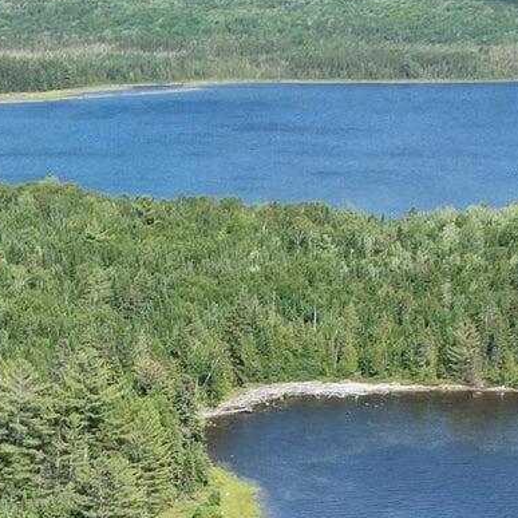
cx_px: -147
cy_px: 819
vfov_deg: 13.9
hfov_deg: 14.4
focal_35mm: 116
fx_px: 1964
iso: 150
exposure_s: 1/1500
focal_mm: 8.38
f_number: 2.8
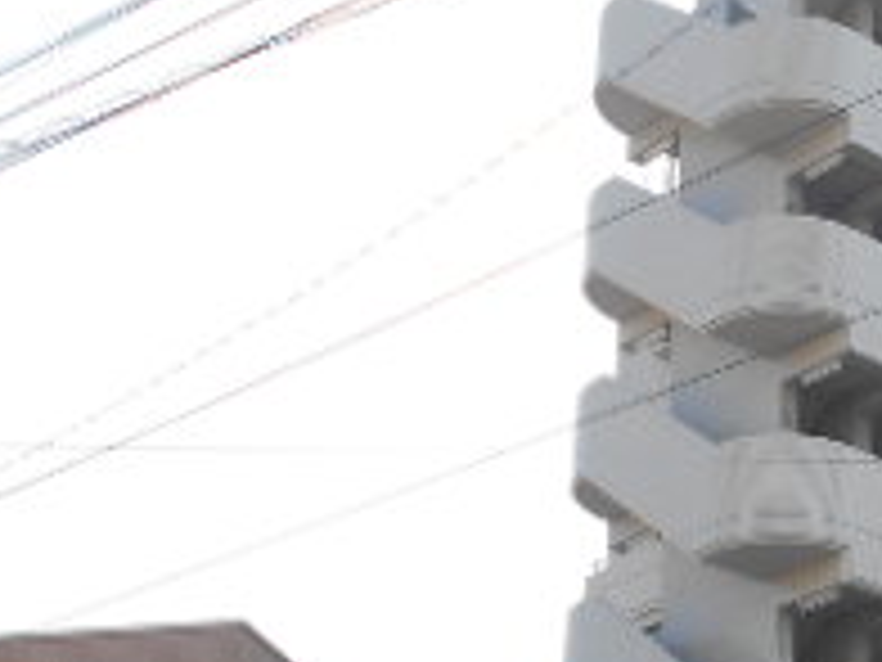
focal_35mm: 85
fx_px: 2166
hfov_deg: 21.6
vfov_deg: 17.2
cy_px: 549
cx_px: 1008
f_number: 3.2
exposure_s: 1/500
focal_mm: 4.6
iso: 80
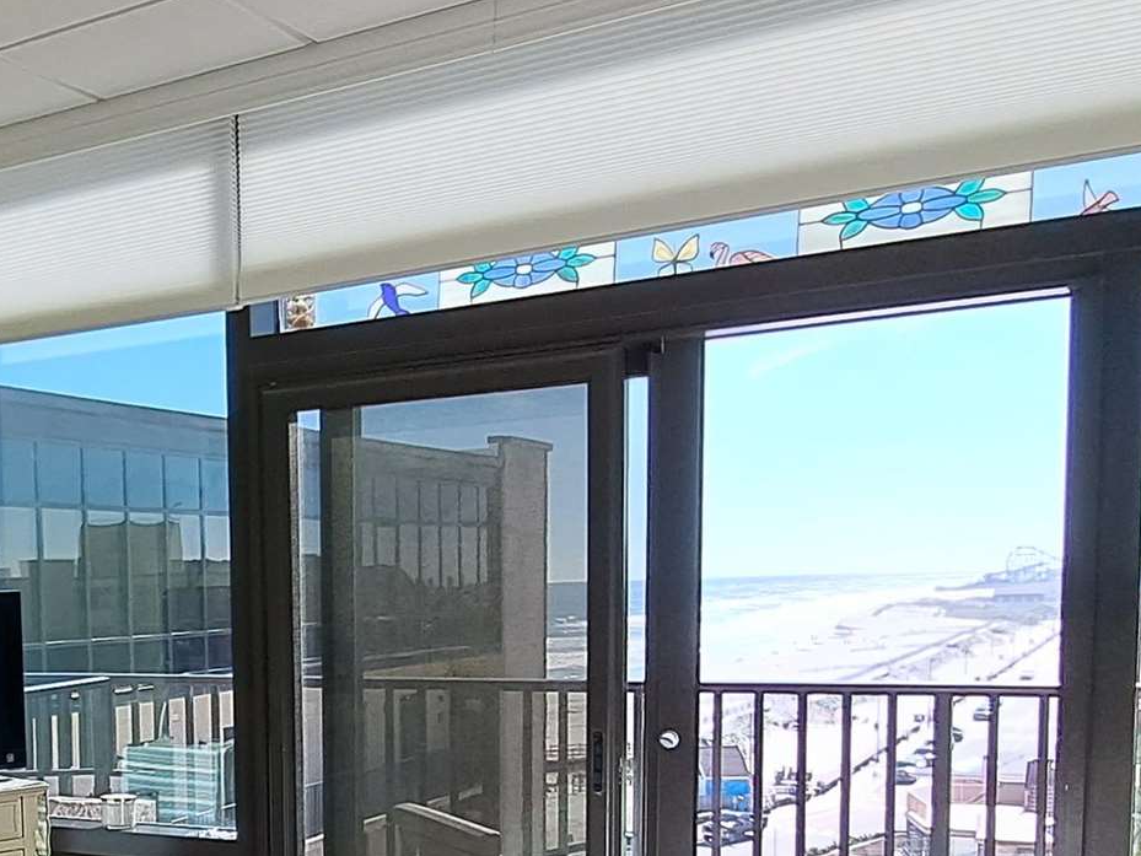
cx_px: 12
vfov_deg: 32.2
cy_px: 743
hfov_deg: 39.0
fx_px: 1418
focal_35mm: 43
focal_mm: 1.74
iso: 50
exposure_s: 1/523
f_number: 2.2
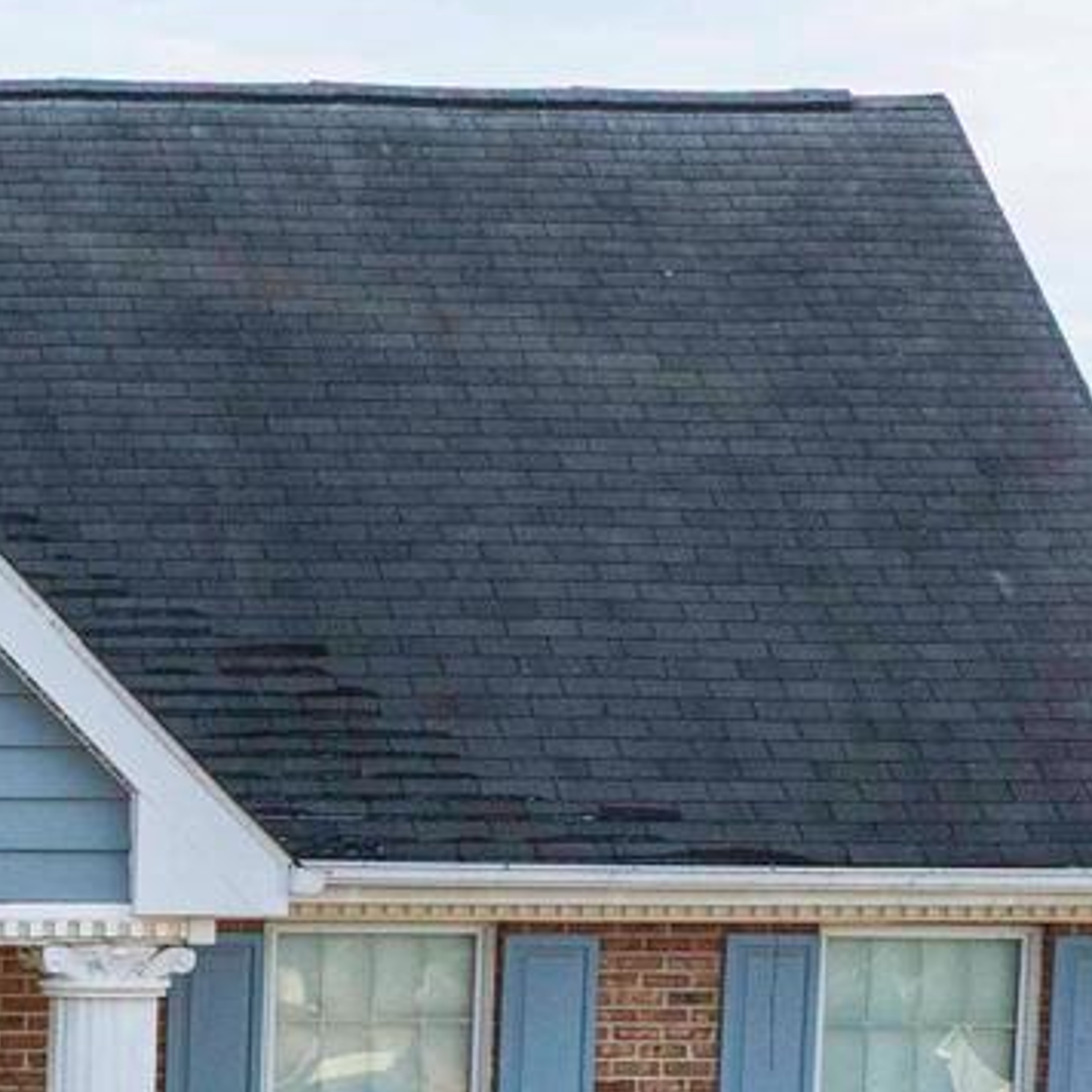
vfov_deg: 13.7
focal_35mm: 122
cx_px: -571
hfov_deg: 13.4
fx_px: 4354
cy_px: 1434
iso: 350
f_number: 2.8
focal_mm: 12.29
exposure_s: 1/3200
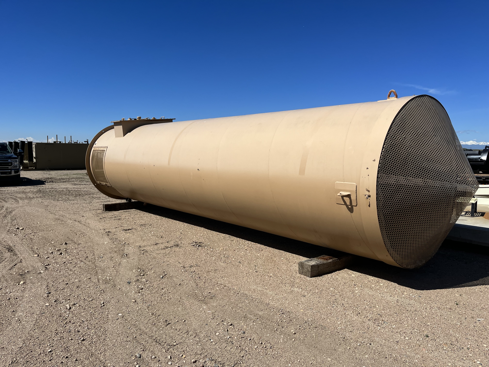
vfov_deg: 53.1
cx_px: 244
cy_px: 184
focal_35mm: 26
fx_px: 367
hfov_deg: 67.3
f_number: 1.6
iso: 50
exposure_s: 1/6494
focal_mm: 5.1
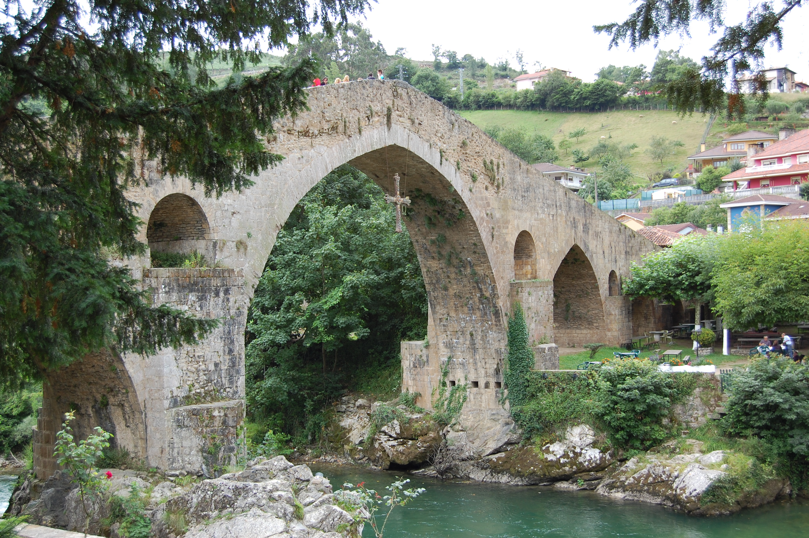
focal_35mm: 48
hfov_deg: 41.1
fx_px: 1078
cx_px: 404
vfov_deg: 28.0
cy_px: 269
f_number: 5.6
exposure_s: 1/125
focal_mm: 32
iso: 200
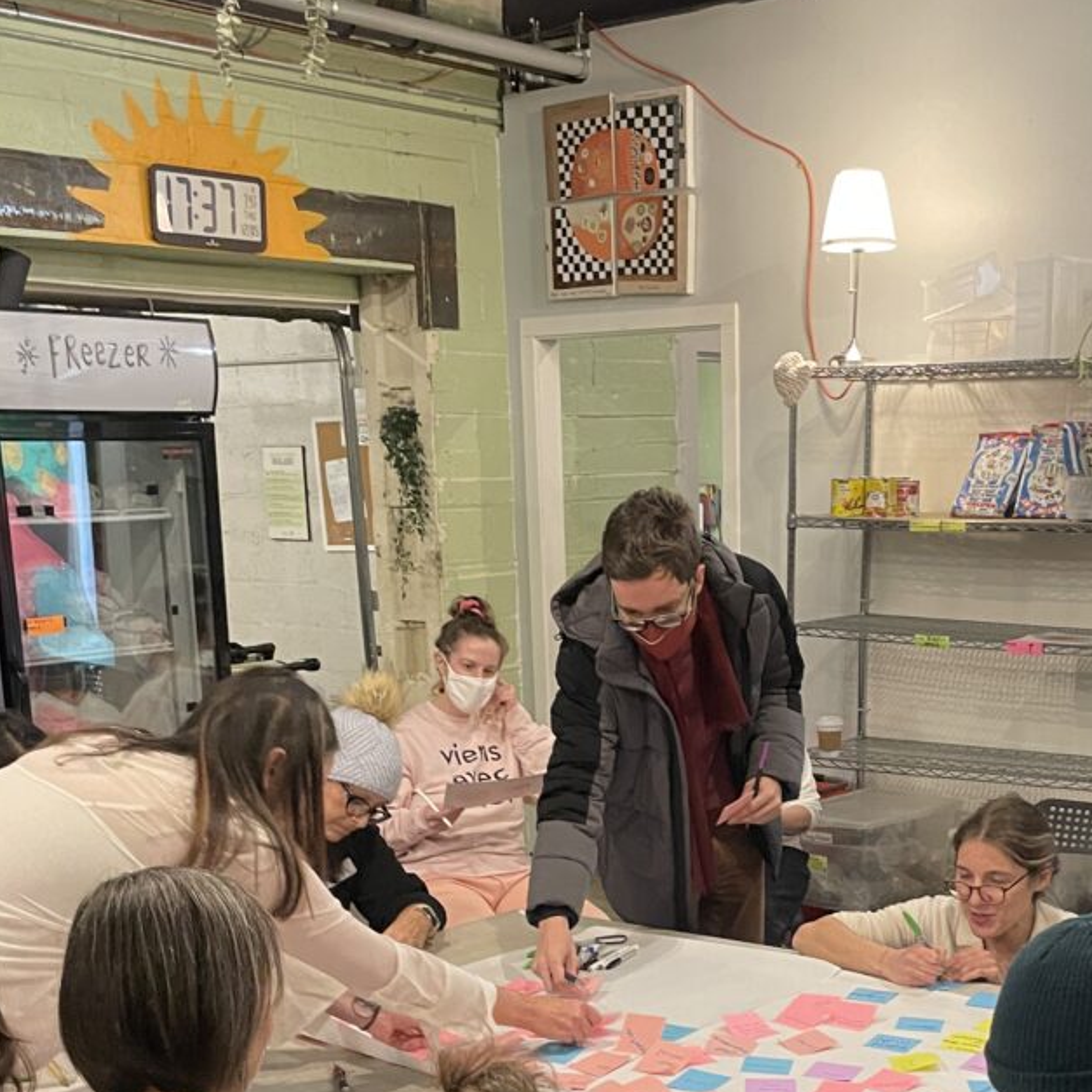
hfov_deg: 33.8
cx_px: 718
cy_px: 981
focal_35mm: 50
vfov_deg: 32.4
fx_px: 1785
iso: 500
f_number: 1.6
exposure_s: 1/40
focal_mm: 4.2
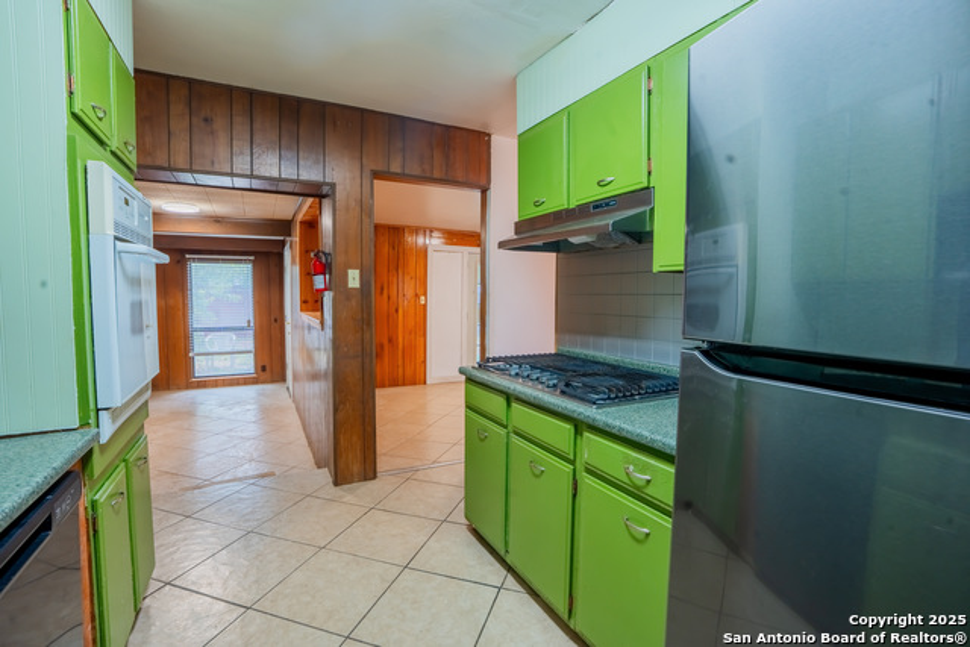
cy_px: 324
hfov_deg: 96.7
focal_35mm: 16
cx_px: 485
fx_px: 431
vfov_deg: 73.8
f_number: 9
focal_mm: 16
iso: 320
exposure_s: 1/250
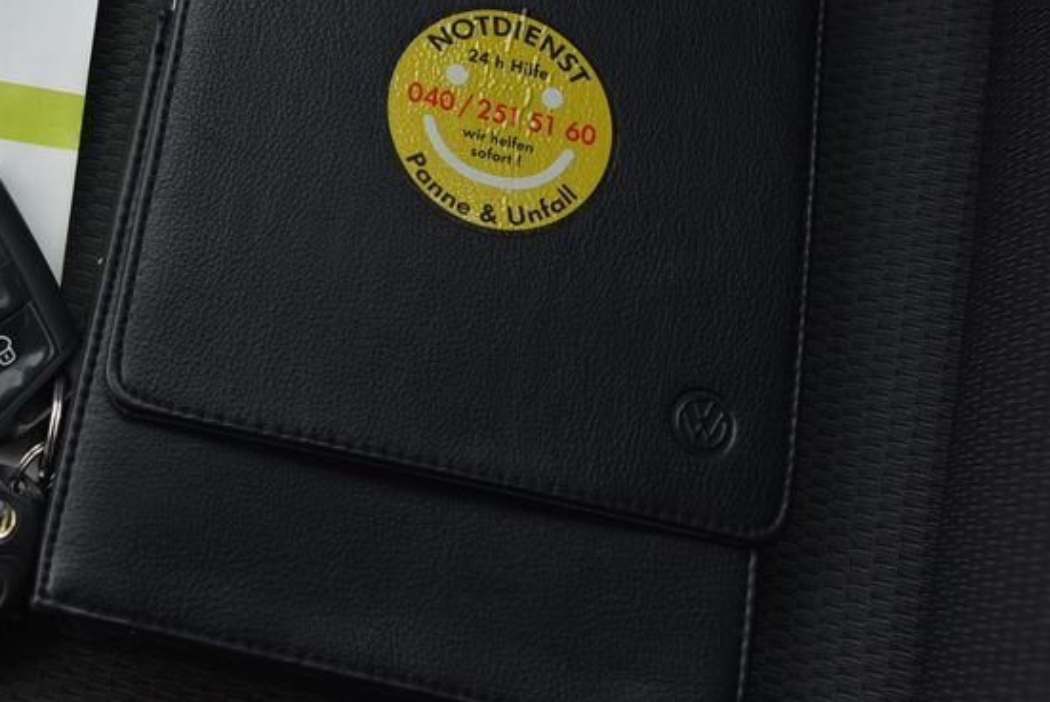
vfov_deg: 20.8
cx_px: 141
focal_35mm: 65
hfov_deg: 29.9
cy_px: 172
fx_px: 1897
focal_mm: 35
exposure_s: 1/100
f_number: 5
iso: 500
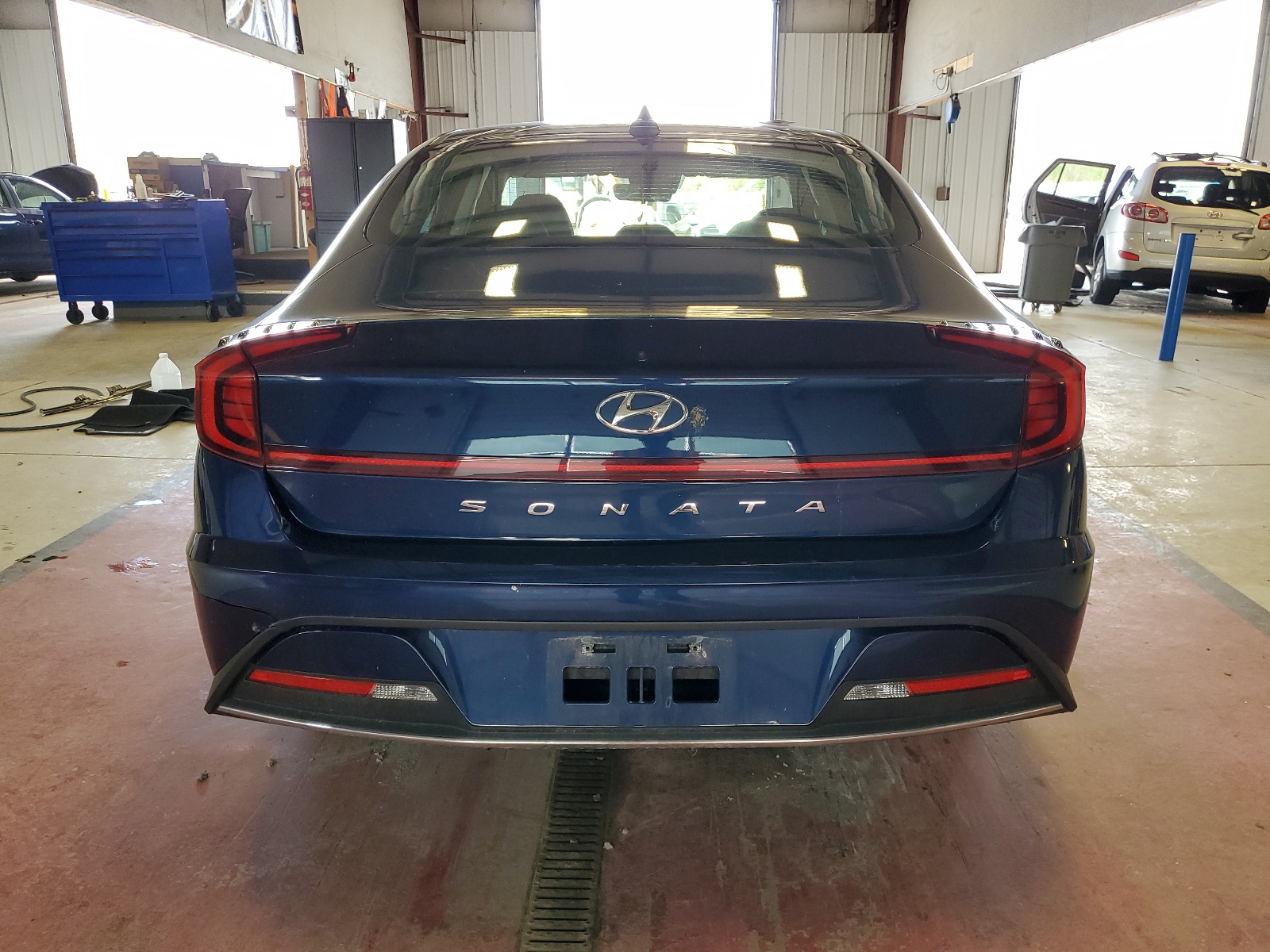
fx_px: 954
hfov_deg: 67.3
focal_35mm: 26
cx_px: 635
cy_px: 476
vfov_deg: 53.1
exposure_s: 1/120
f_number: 1.5
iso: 97
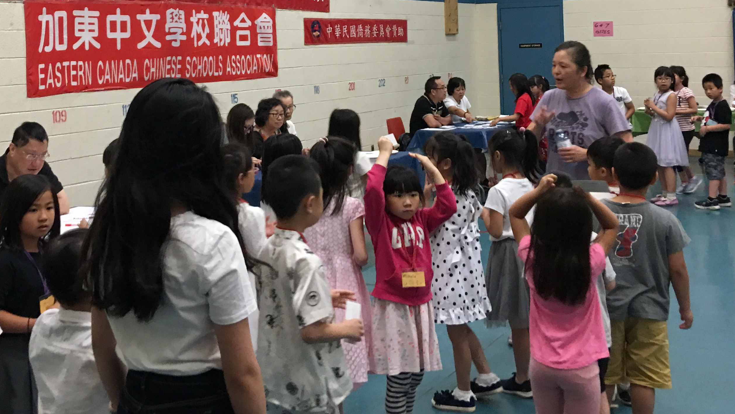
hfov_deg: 40.5
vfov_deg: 22.9
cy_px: 39
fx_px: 994
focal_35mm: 51
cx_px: 310
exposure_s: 1/15
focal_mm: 4.15
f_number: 2.2
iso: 64
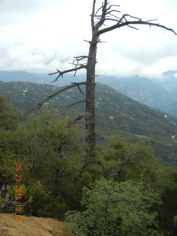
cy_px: 118
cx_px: 88
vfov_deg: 60.0
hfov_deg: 46.8
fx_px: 205
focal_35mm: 30
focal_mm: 5.4
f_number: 7
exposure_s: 1/248
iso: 160
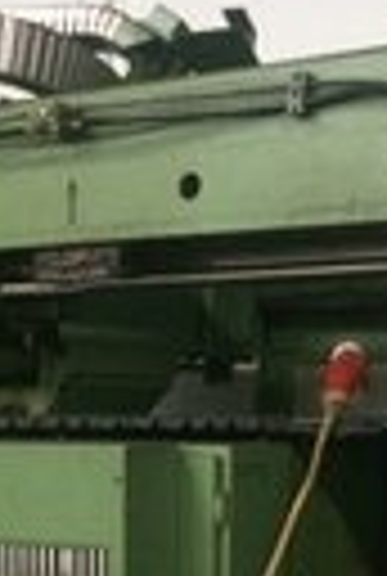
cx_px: 130
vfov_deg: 20.7
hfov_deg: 14.6
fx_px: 1508
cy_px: 612
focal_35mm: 94
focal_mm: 4.15
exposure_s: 1/17
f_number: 2.2
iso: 400
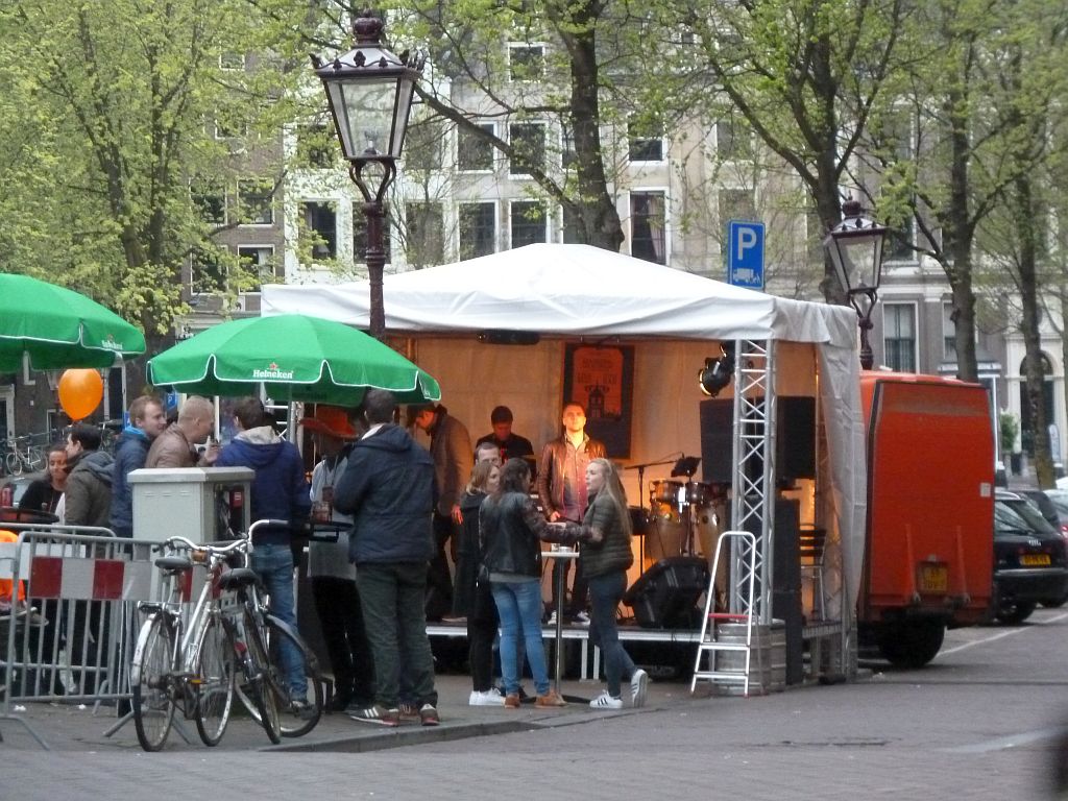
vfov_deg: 8.2
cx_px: 534
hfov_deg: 10.9
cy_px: 400
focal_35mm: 182
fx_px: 5615
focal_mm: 29.9
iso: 800
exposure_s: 1/40
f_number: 4.5
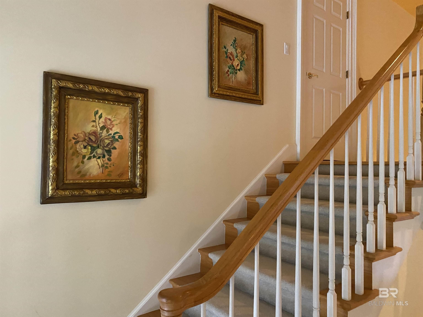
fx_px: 318
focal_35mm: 26
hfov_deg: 67.3
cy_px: 158
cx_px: 212
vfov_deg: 53.1
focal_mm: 4.25
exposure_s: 1/40
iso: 640
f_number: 1.8
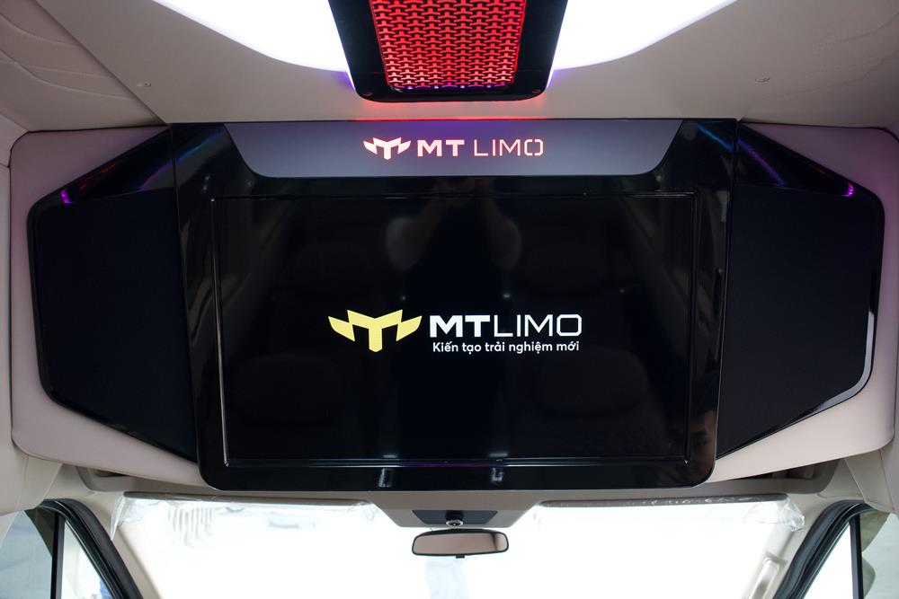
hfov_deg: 55.7
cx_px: 450
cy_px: 300
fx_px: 850
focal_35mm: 34
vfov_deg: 38.8
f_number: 4.5
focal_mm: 22.7
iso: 1250
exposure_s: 1/100
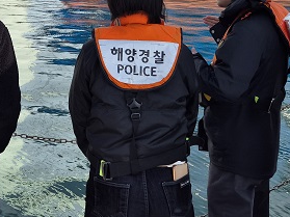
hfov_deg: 29.2
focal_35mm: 66
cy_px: -22
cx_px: 94
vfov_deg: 21.1
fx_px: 553
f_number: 1.8
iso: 25
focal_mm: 5.4
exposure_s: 1/1992
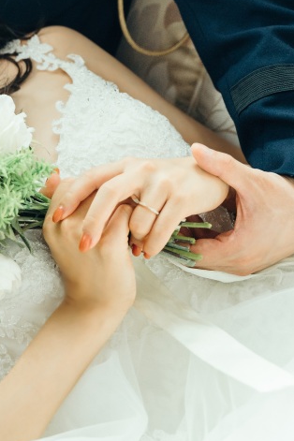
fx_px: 1372
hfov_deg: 12.0
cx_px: -45
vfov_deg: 17.7
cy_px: -27
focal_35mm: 112
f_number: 2.8
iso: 1250
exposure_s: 1/50
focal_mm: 44
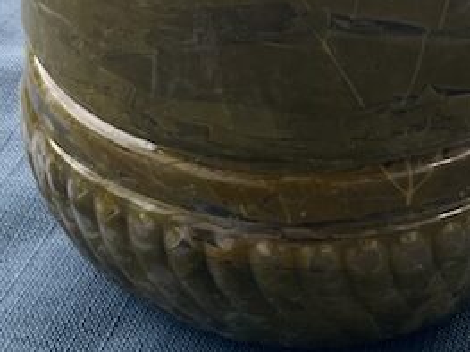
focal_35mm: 95
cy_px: -202
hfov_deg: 20.7
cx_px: 207
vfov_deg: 14.4
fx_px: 1289
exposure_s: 1/368
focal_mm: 5.1
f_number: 1.6
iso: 50
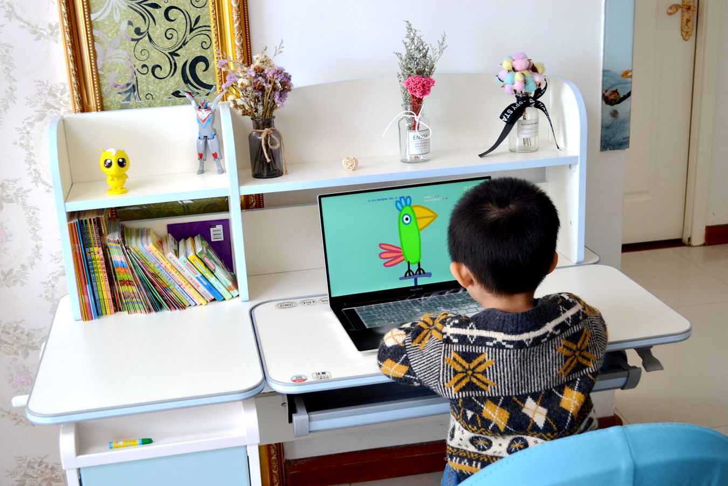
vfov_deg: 29.9
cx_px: 364
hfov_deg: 43.6
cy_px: 243
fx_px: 910
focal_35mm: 45
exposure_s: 1/80
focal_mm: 30
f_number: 4.5
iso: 400
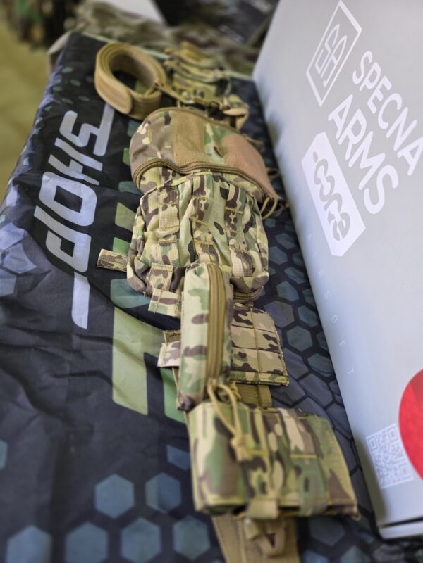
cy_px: 282
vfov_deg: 73.9
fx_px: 375
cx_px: 212
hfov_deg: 58.9
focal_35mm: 23
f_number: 1.7
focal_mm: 6.3
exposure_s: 1/100
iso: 160
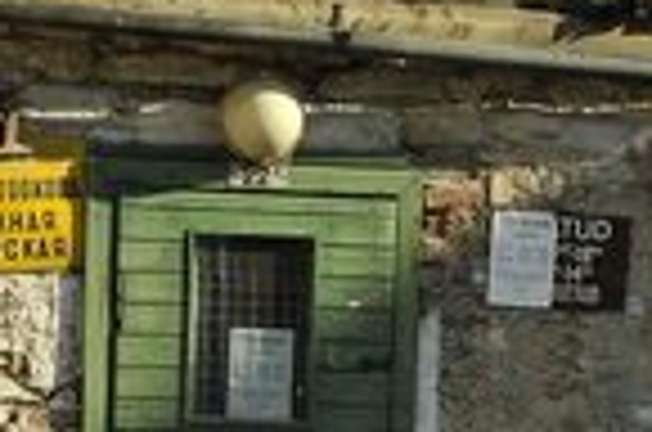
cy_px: 324
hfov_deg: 4.7
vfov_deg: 3.1
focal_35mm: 435
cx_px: 171
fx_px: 7861
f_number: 8
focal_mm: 70
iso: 200
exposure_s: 1/250
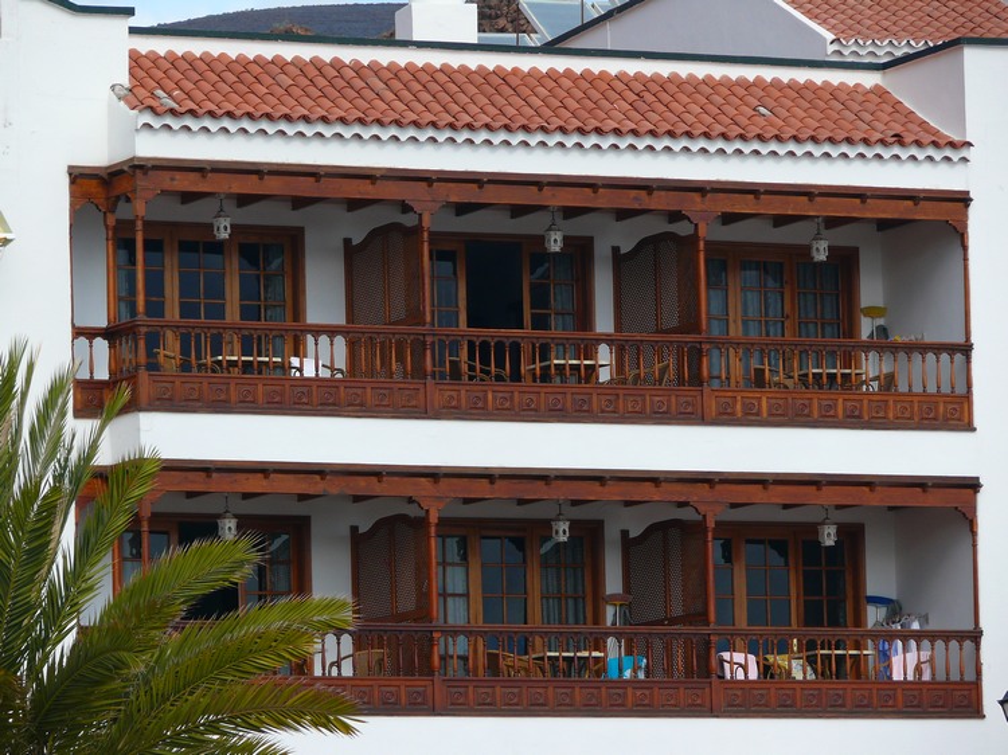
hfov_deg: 8.0
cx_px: 504
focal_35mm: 247
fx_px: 7190
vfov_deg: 6.0
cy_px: 378
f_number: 4.5
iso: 100
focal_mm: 52.2
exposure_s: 1/250
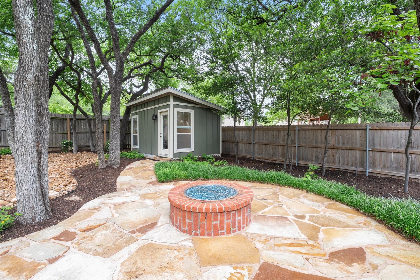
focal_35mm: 16
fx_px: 187
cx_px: 210
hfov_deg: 96.7
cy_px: 140
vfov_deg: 73.7
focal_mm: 16
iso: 250
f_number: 10
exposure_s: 1/3
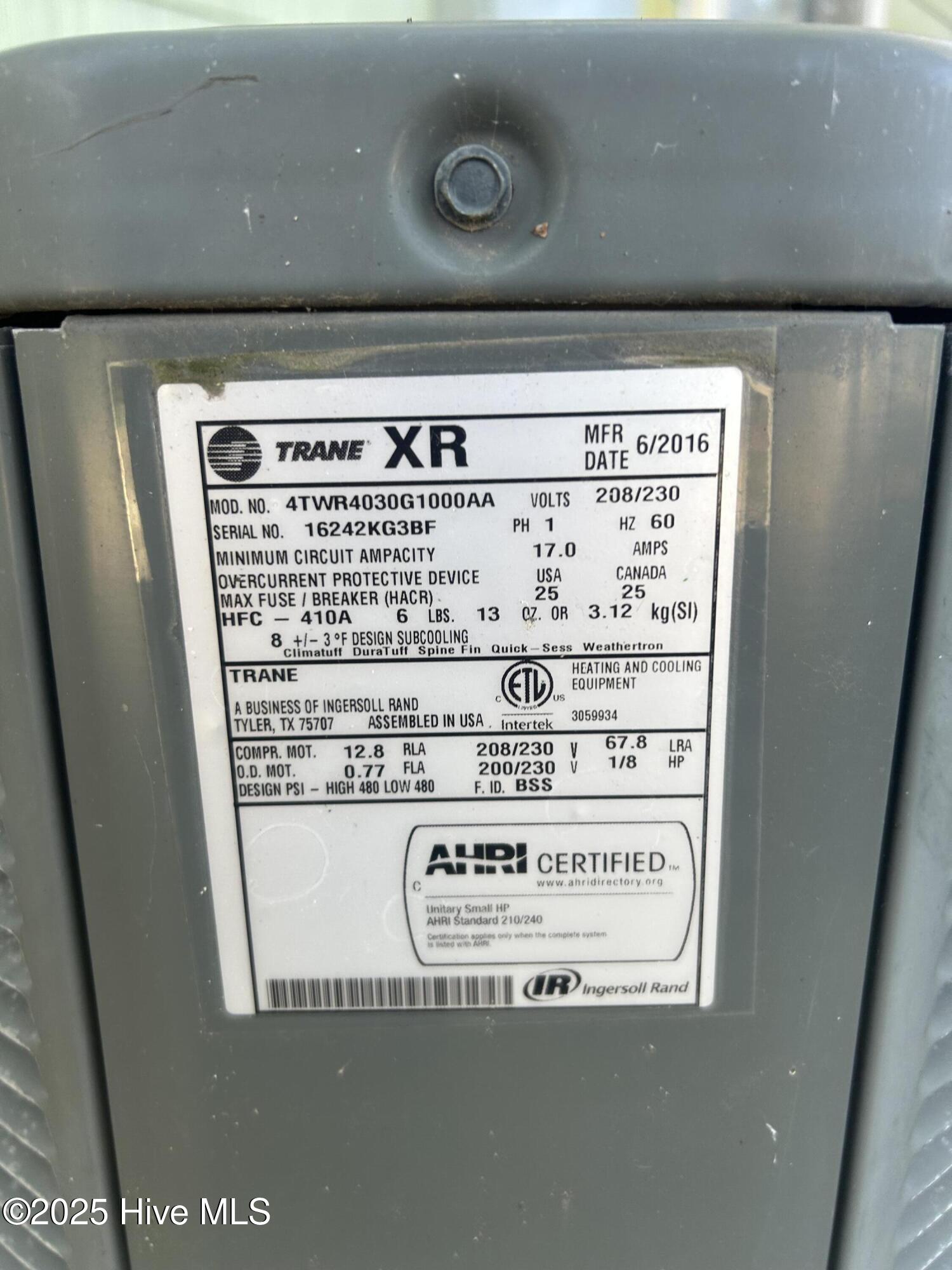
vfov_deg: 67.3
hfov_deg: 53.1
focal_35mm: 26
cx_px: 476
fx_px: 953
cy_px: 635
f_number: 1.5
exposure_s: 1/121
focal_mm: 5.7
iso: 40
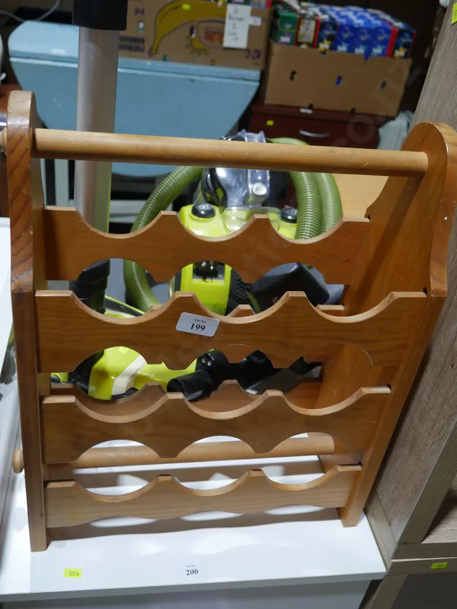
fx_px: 633
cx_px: 228
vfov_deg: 51.3
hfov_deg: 39.7
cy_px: 304
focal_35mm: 36
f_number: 4
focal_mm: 18
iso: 200
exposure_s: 1/60
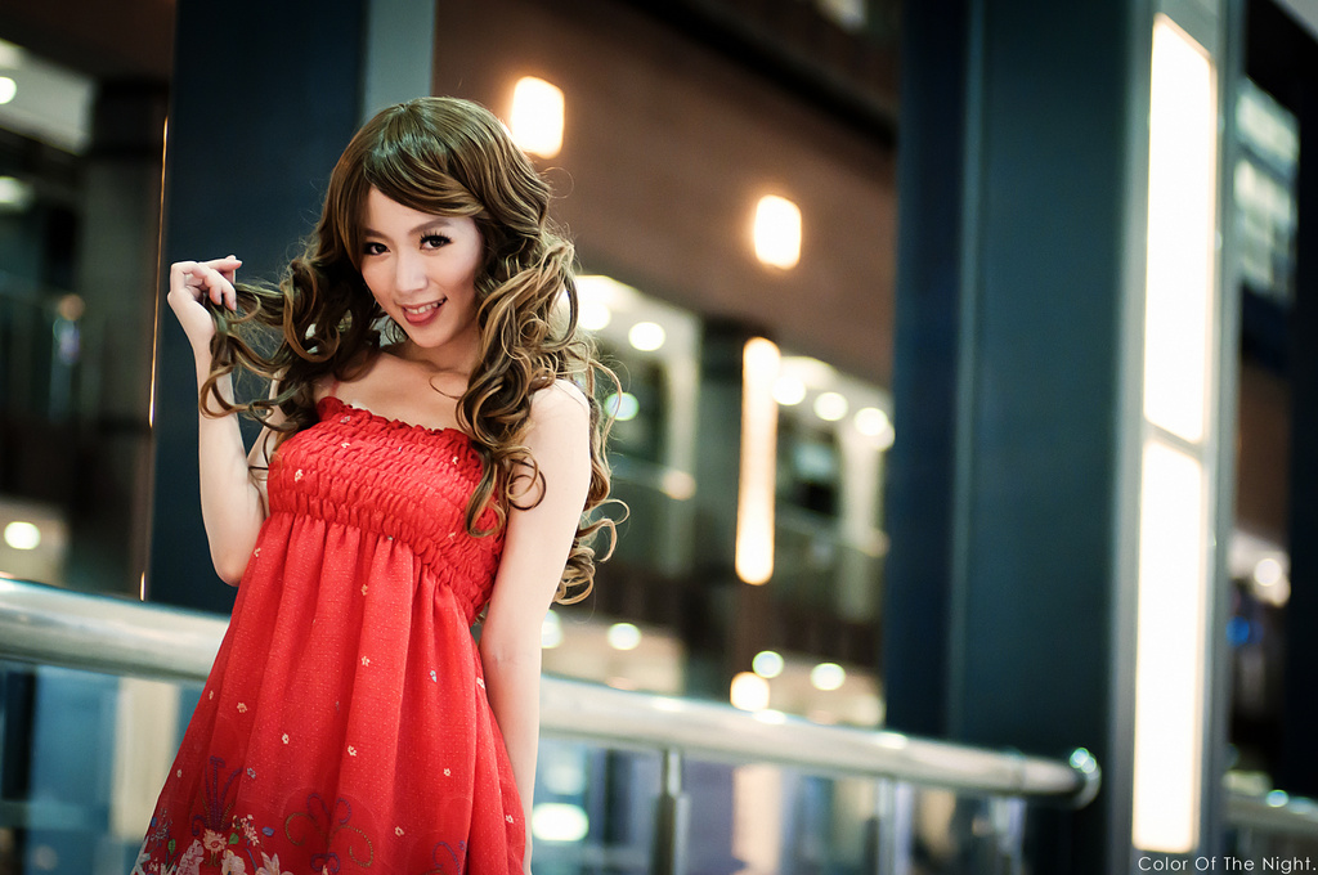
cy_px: 438
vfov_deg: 11.4
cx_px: 659
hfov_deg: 17.1
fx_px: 4388
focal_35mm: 120
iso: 1600
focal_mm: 80
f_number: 2.8
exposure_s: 1/60
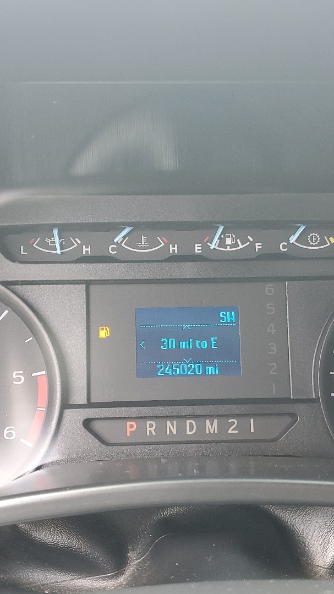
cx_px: 169
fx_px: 661
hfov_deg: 28.3
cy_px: 327
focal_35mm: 42
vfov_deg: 48.3
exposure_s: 1/60.2
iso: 115
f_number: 1.5
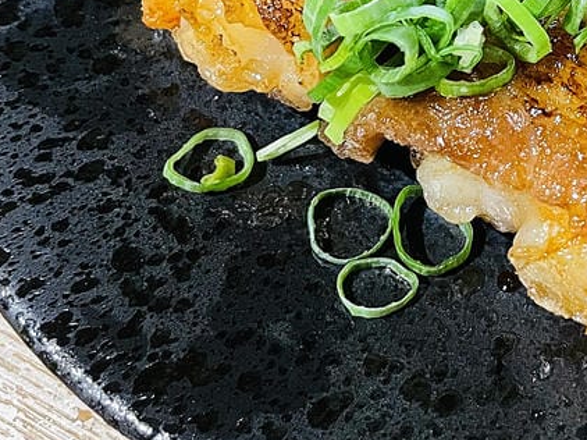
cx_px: 602
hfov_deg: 25.0
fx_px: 1254
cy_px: -79
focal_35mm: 74
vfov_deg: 18.9
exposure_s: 1/60
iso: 400
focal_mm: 4.2
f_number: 1.6
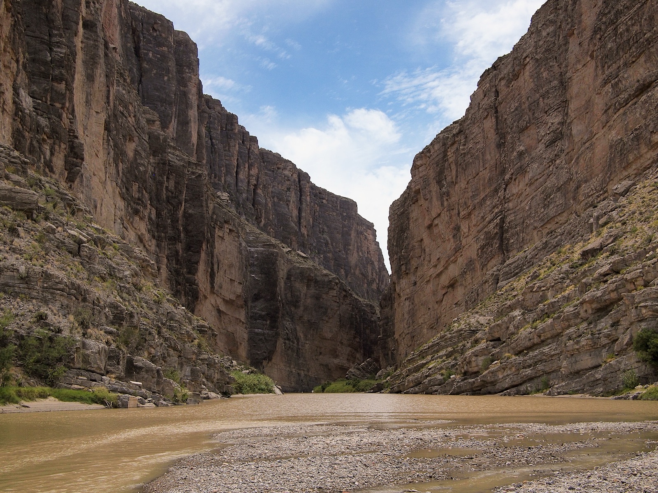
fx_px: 760
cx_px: 329
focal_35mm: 40
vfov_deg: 36.0
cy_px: 246
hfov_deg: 46.8
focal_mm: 20
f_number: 8
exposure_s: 1/800
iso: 200
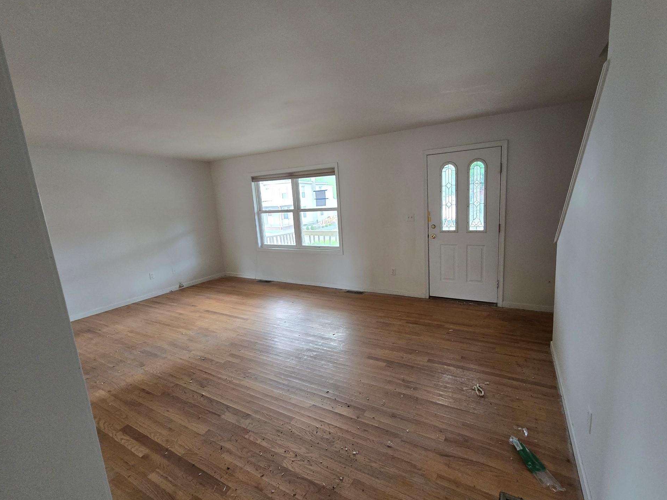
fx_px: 270
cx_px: 355
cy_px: 254
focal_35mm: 14
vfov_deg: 85.7
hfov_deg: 101.9
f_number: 2.2
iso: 500
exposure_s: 1/60
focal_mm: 2.2
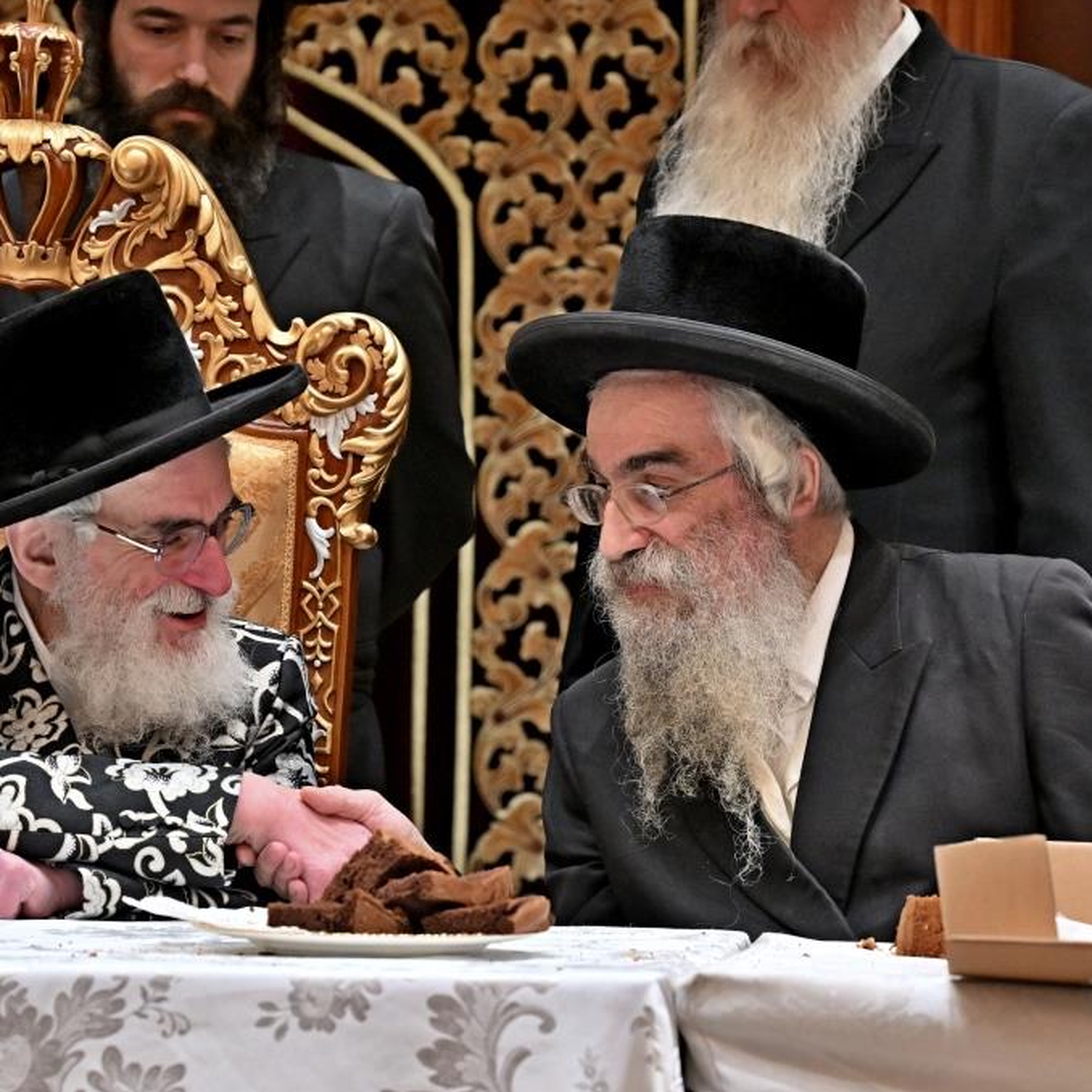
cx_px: 541
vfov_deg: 7.6
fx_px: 8244
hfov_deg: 7.6
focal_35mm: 231
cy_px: 544
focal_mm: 120
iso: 800
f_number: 4
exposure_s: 1/160
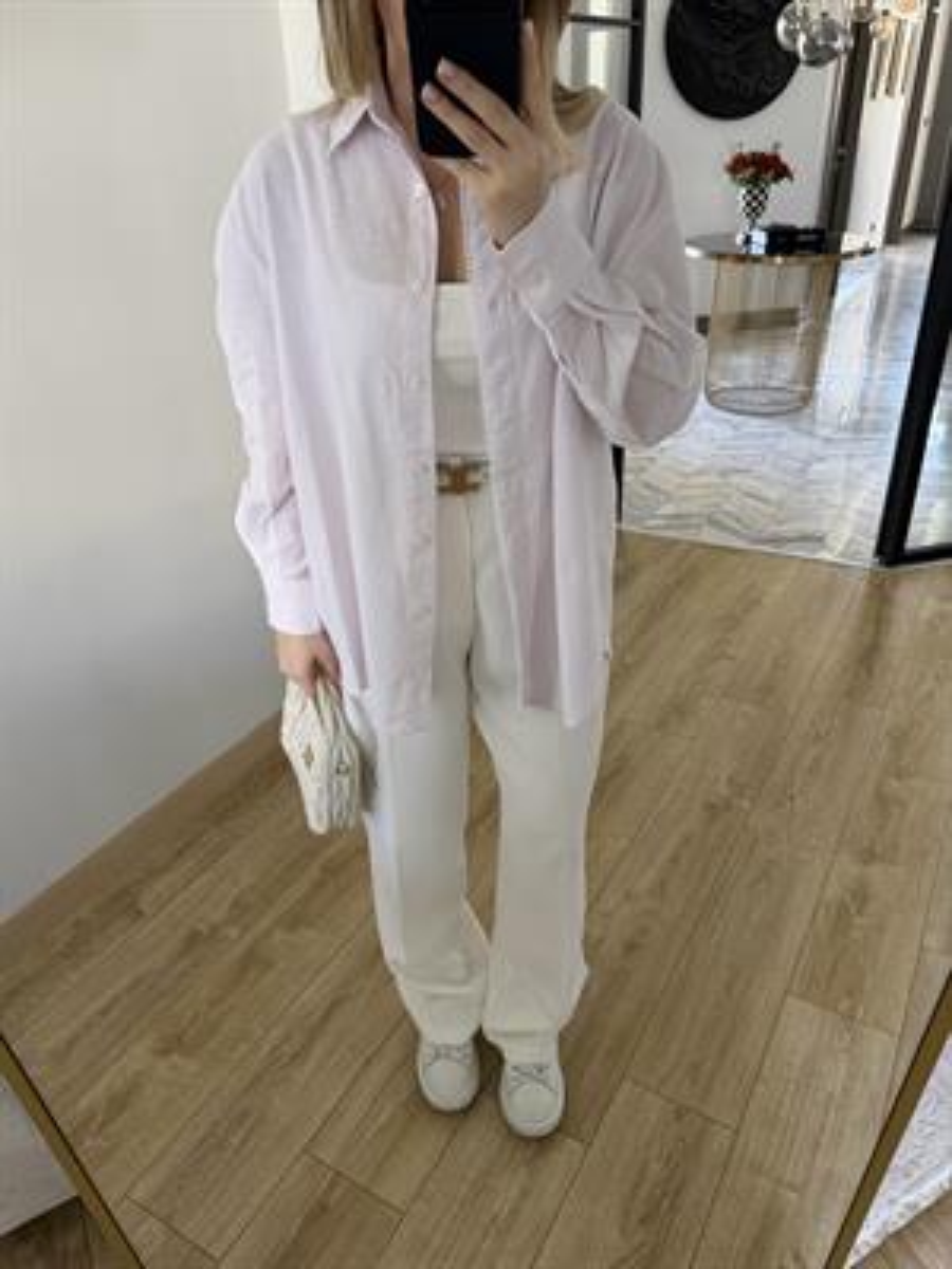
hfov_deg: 56.8
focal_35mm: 24
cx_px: 476
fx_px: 880
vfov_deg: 71.6
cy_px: 634
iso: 200
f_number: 1.78
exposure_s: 1/71
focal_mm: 6.76
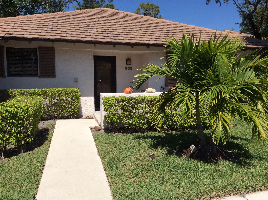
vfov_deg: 44.1
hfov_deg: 56.9
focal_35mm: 32
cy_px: 100
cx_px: 134
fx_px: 247
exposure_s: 1/2604
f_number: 2.4
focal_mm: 3.3
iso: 32
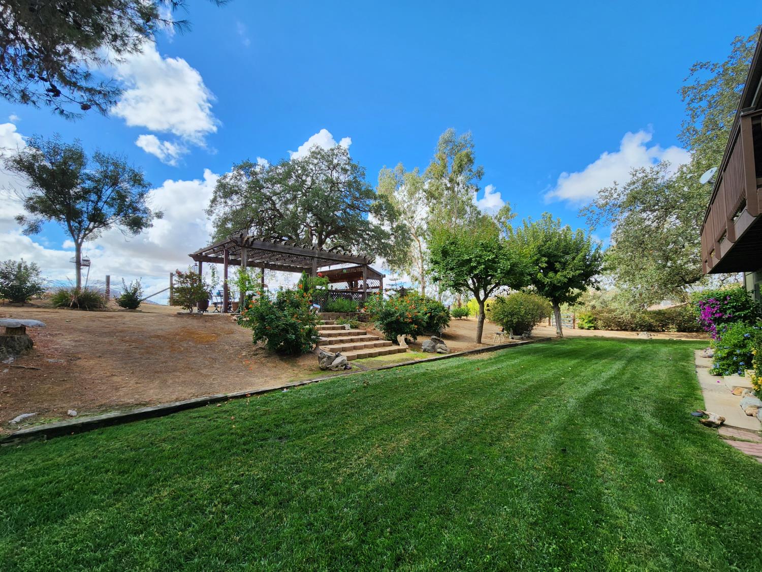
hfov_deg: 106.2
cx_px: 381
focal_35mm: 13
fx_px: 286
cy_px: 286
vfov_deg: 89.9
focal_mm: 2.2
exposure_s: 1/942
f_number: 2.2
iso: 50
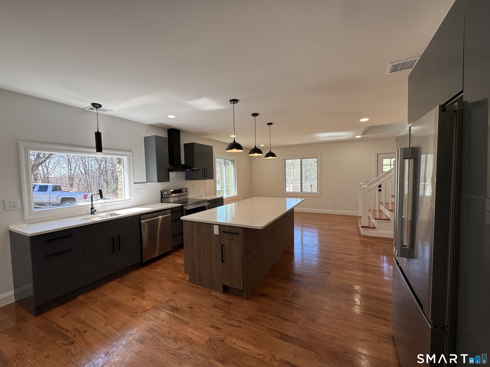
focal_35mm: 14
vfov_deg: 85.7
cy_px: 184
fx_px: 198
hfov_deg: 102.1
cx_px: 245
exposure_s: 1/104
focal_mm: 2.22
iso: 40
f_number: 2.2
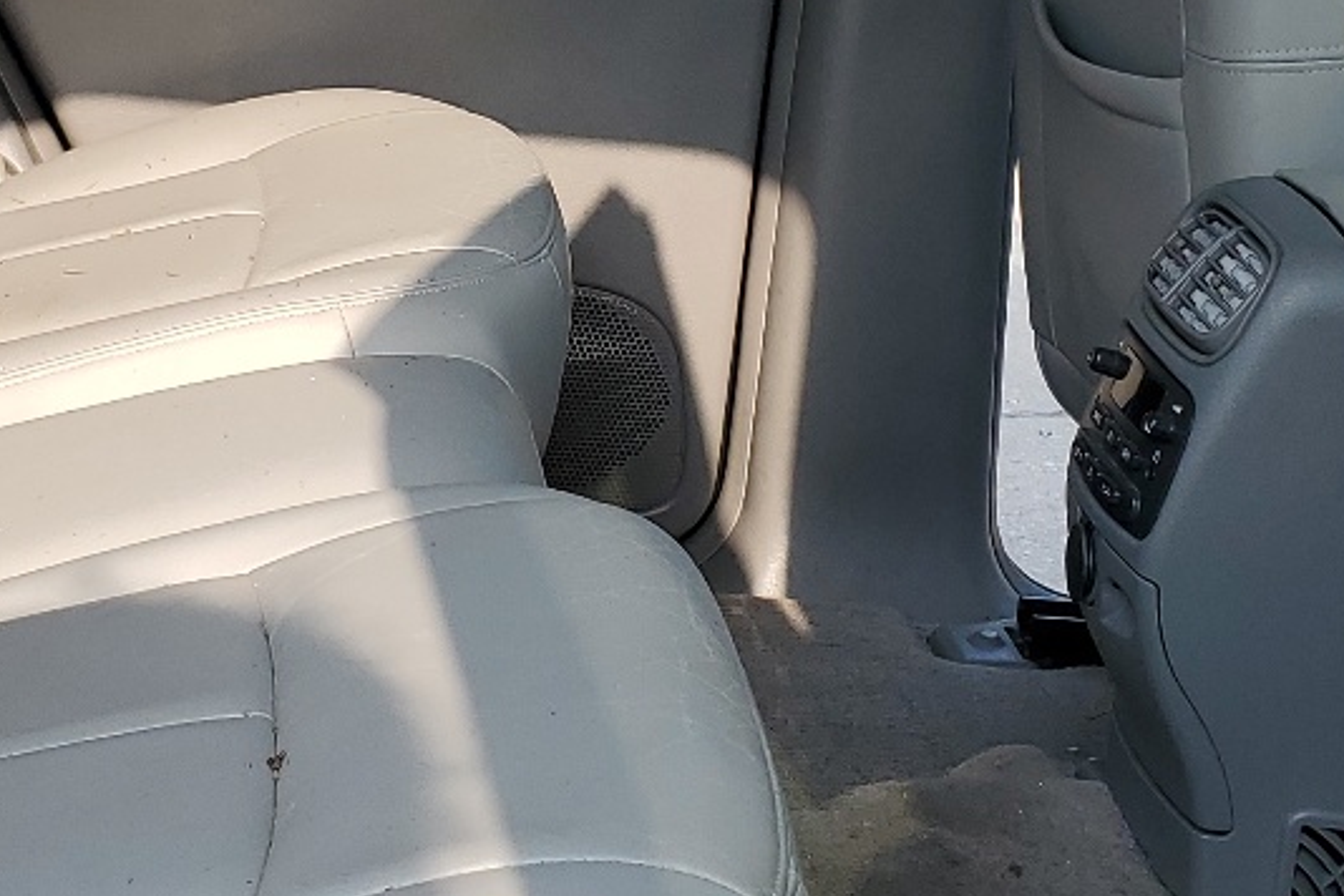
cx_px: 476
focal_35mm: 81
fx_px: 3024
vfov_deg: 16.7
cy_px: 113
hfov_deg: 25.0
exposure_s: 1/1000
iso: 50
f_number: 1.5
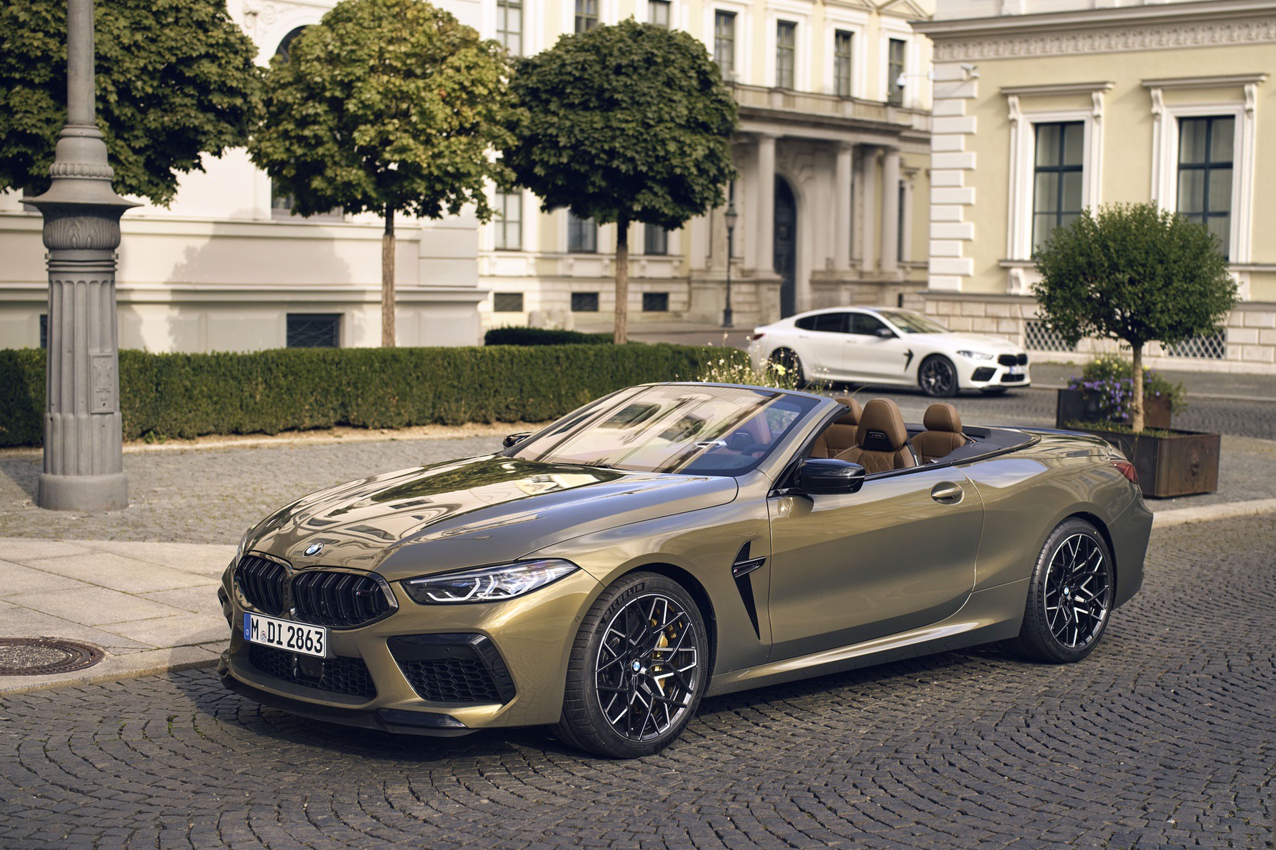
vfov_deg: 24.2
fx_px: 1984
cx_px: 713
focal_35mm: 56
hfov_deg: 35.6
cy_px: 443
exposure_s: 1/400
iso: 100
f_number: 2.5
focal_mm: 50
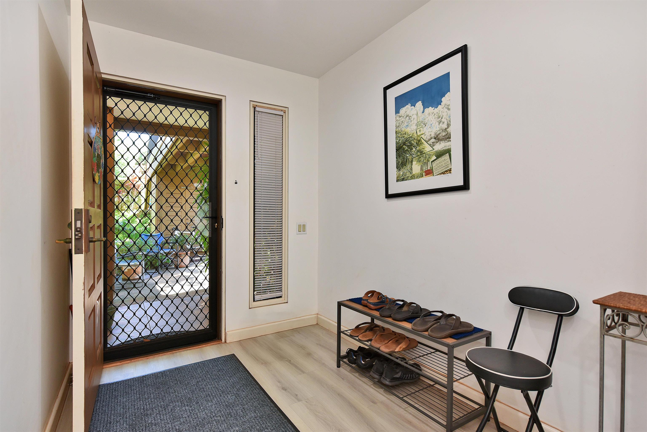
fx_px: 306
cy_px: 216
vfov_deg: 70.5
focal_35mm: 17
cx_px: 324
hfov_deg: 93.3
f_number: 4.5
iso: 800
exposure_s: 1/80
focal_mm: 17
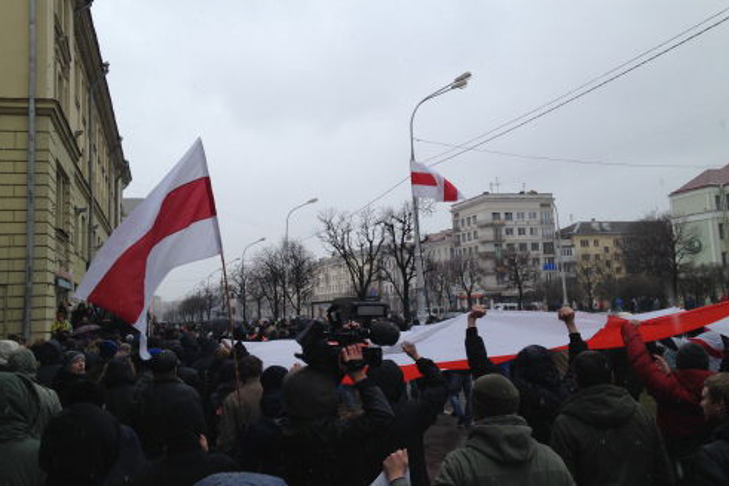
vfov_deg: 35.9
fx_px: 749
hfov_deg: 51.9
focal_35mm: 37
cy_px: 218
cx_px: 361
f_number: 2.4
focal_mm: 4.28
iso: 50
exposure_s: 1/968
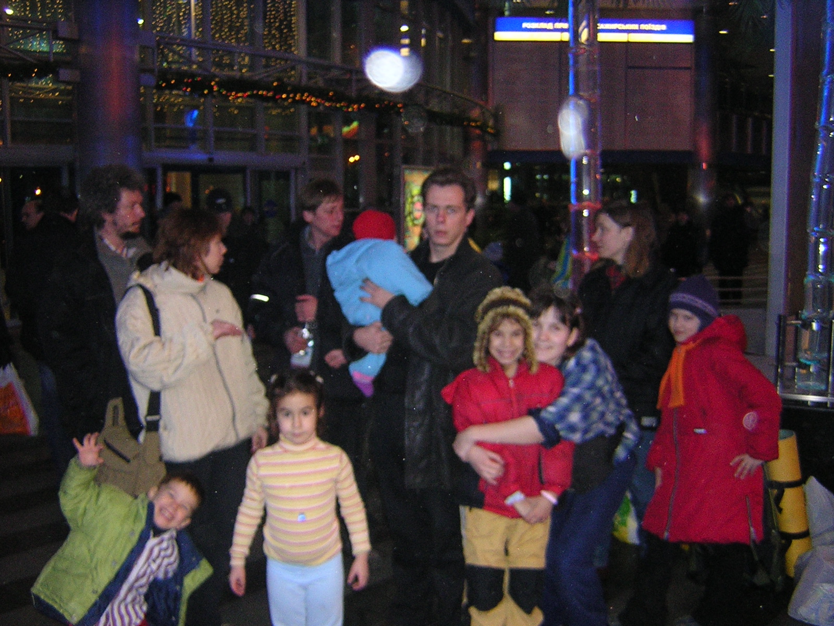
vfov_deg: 39.7
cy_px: 313
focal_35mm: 36
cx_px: 417
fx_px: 867
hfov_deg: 51.4
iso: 400
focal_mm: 4.7
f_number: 2.6
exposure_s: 1/60.1
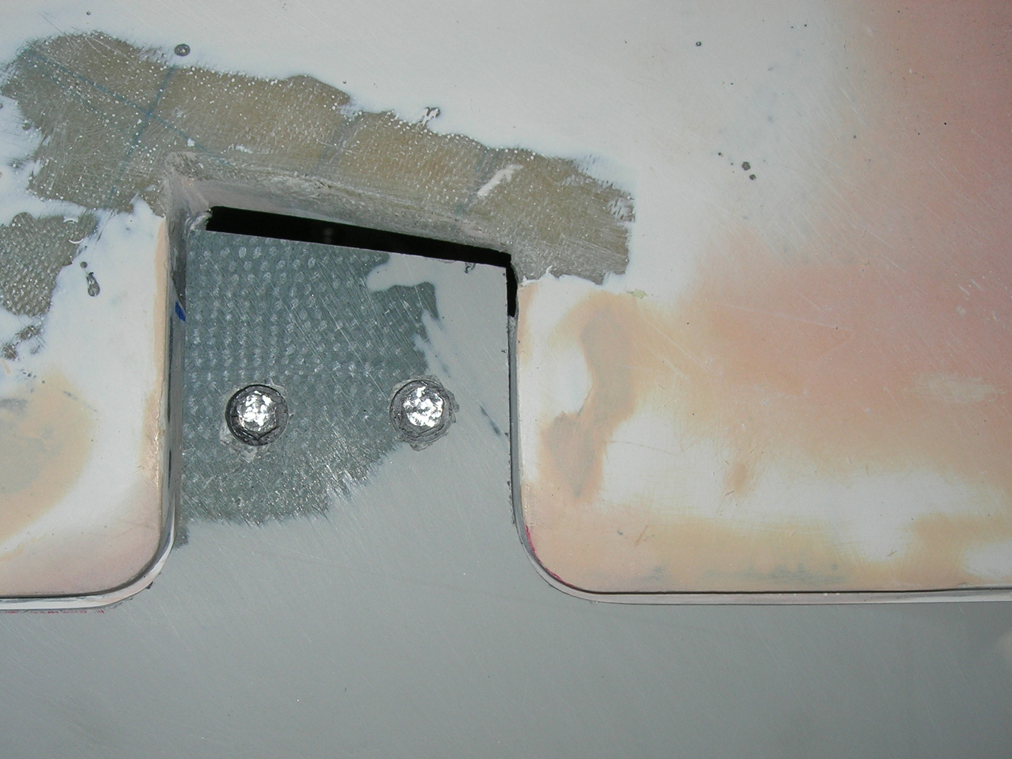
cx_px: 449
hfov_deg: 37.4
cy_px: 485
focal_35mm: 51
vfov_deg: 28.4
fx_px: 1491
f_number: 4.8
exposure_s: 1/60.1
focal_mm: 7.8
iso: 64
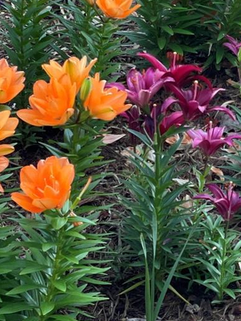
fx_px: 1448
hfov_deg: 9.5
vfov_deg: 12.7
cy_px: 118
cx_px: 219
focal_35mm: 156
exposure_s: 1/122
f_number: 2
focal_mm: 6
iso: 80
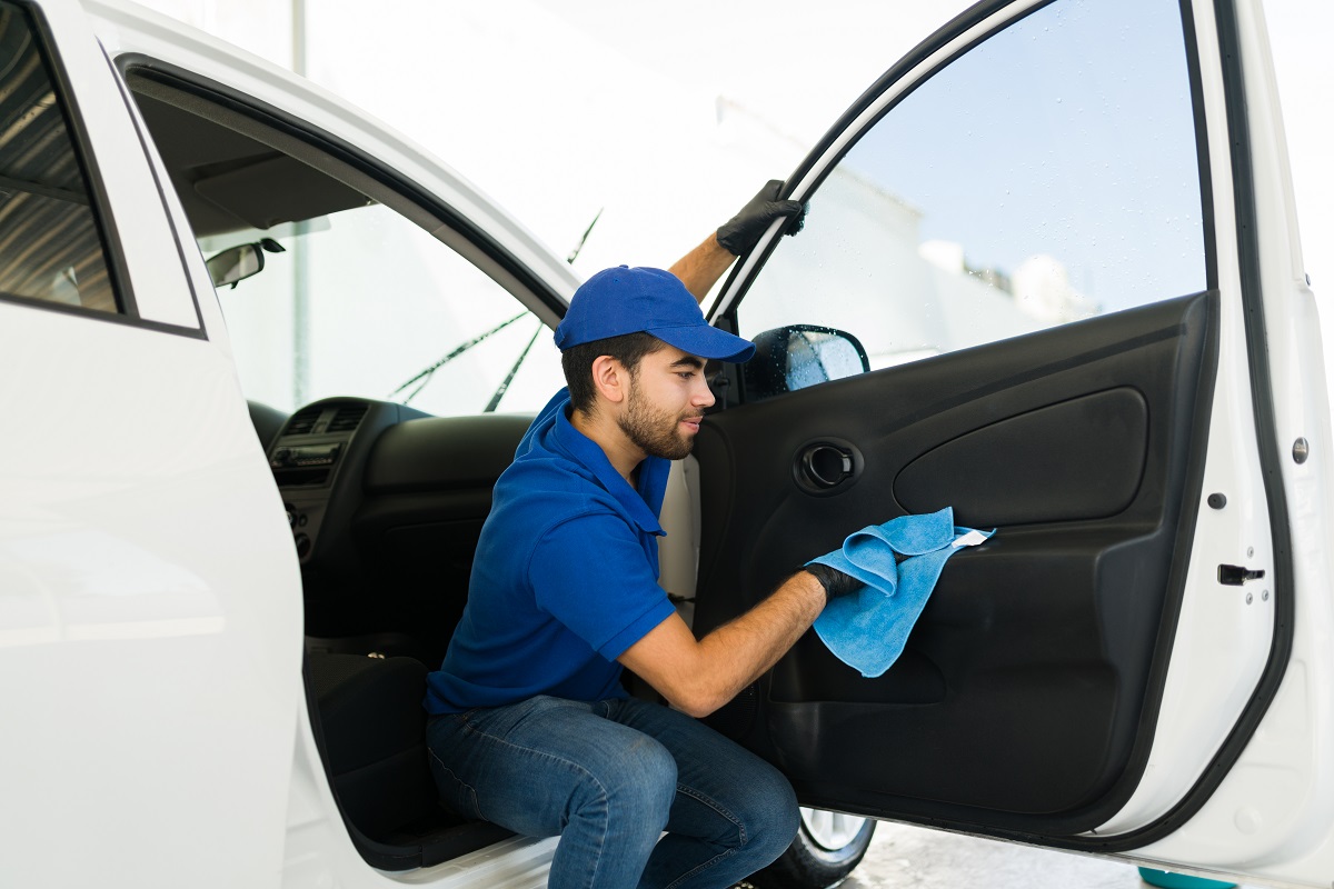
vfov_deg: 37.9
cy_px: 444
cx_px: 667
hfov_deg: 54.4
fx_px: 1297
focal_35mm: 35
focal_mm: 35
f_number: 1.8
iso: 160
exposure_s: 1/500
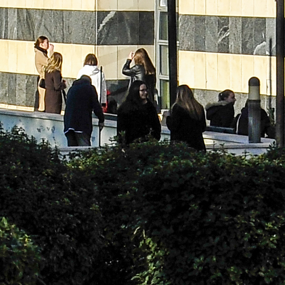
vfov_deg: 5.2
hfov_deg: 5.2
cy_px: -130
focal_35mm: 333
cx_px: -105
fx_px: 3102
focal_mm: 50
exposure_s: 1/800
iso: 800
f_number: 14
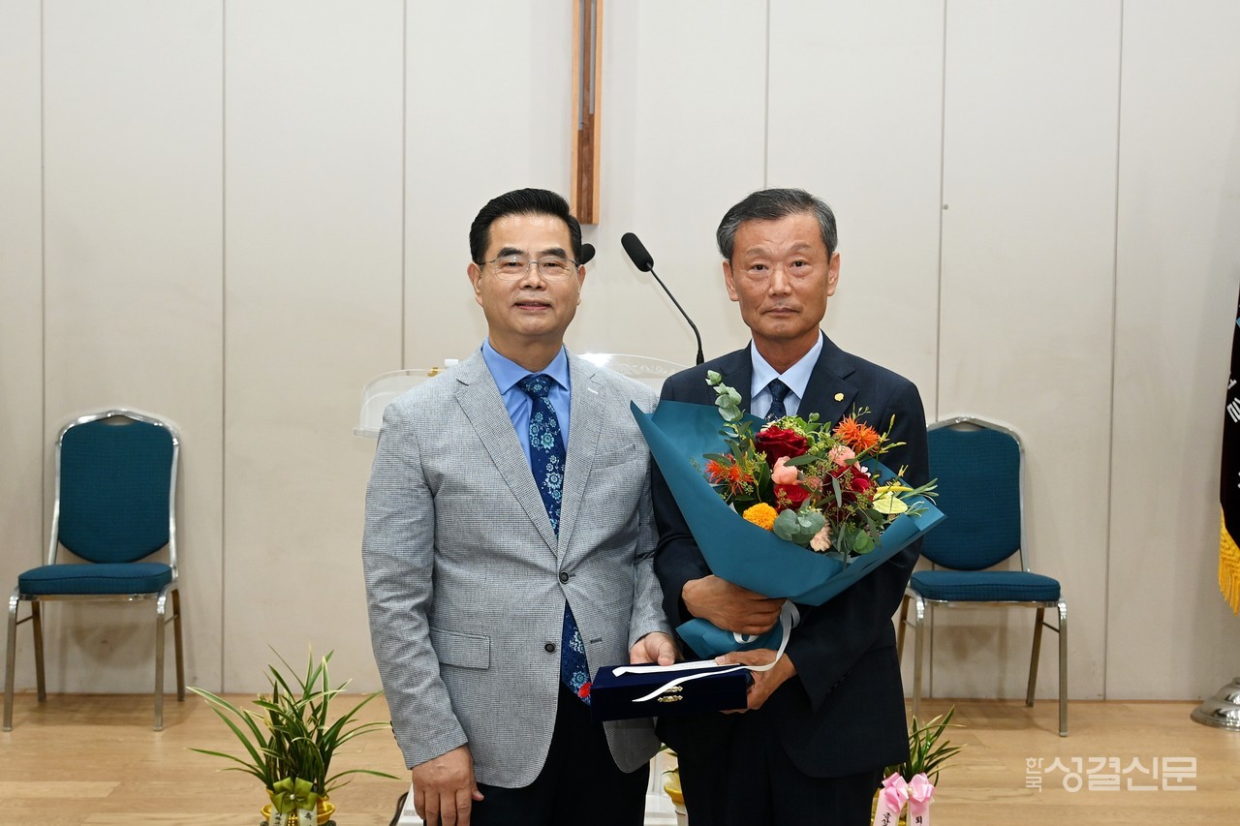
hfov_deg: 37.9
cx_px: 620
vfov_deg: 25.7
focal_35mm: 52
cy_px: 413
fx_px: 1808
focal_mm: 35
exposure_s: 1/60
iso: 800
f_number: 5.3
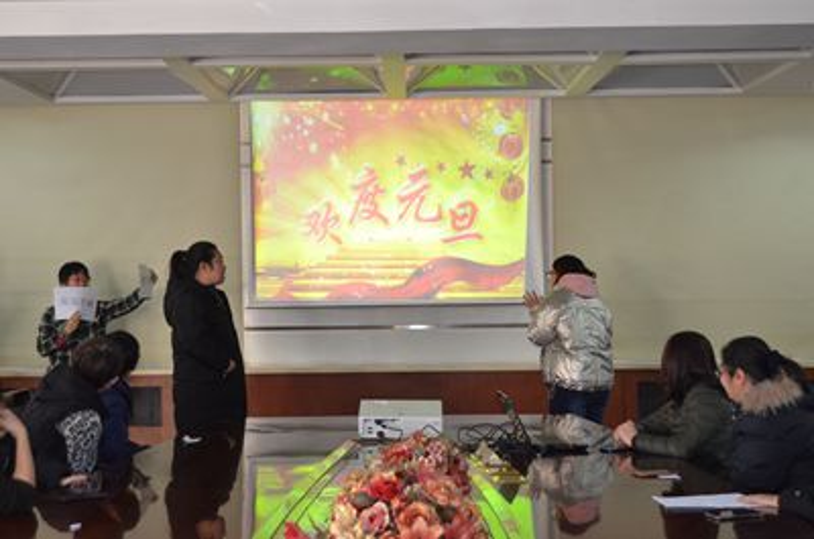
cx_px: 407
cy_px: 270
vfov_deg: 23.7
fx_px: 1286
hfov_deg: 35.1
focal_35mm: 57
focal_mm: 38
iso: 1600
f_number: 5.6
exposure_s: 1/100
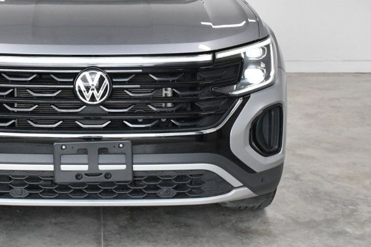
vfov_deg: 20.2
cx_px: 92
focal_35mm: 67
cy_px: 63
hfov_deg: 29.6
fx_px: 690
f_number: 9
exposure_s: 1/320
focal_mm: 26
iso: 2500
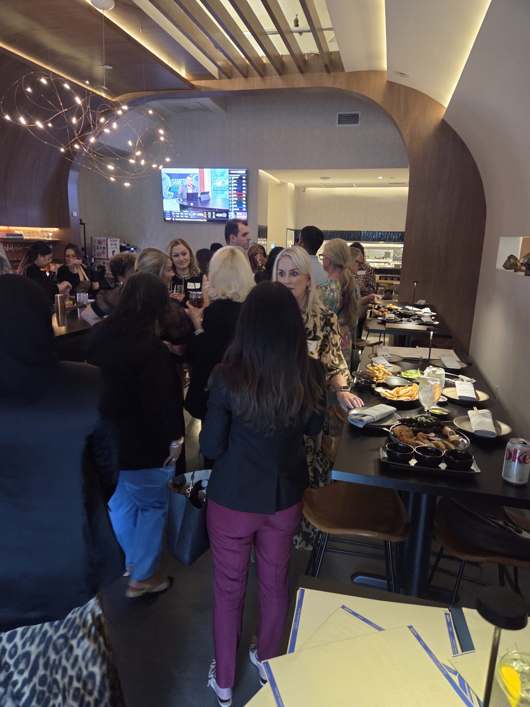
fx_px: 470
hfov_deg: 58.9
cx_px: 265
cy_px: 354
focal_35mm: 23
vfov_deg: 73.9
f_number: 1.8
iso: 1250
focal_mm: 5.4
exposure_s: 1/45.4
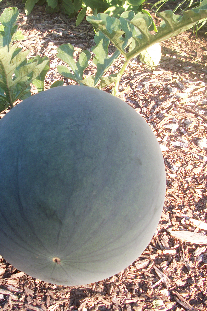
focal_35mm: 49
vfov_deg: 40.3
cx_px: 61
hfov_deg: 27.3
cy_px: 157
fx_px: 423
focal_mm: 6.3
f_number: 3.1
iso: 80
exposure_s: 1/125
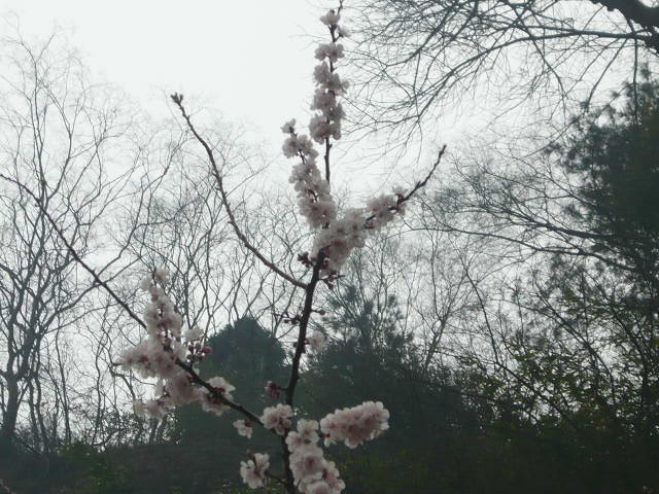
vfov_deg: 9.3
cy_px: 247
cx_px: 330
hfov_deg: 12.3
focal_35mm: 160
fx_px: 3046
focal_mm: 16.5
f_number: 5.1
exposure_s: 1/125
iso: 160
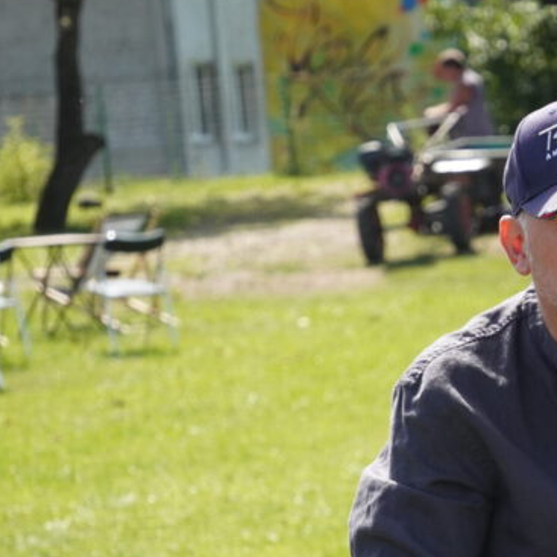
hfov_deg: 7.0
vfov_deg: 7.0
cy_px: 473
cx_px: 604
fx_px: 4533
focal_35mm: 249
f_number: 5
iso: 800
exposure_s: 1/2000
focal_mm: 70
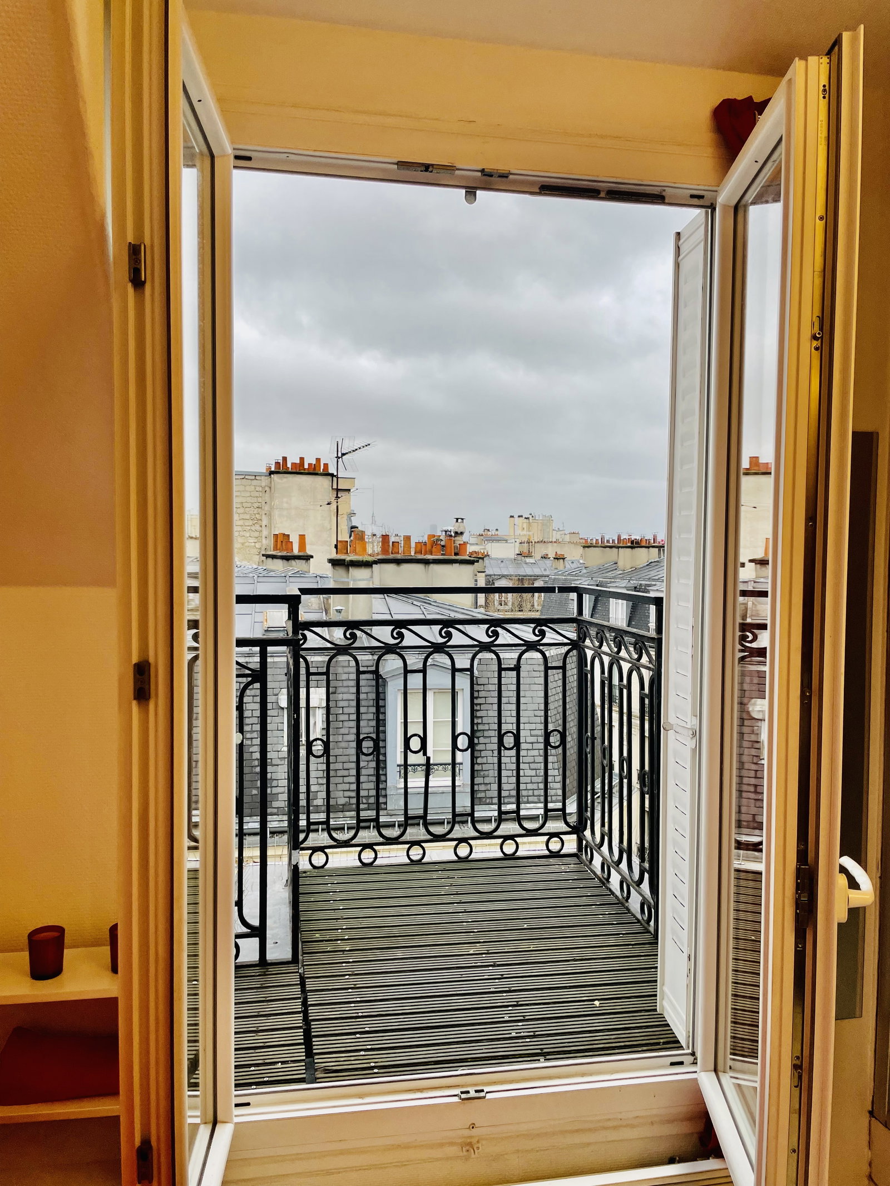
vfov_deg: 67.3
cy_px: 593
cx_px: 445
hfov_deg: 53.1
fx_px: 891
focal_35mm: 26
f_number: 1.6
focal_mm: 4.2
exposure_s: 1/251
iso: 32
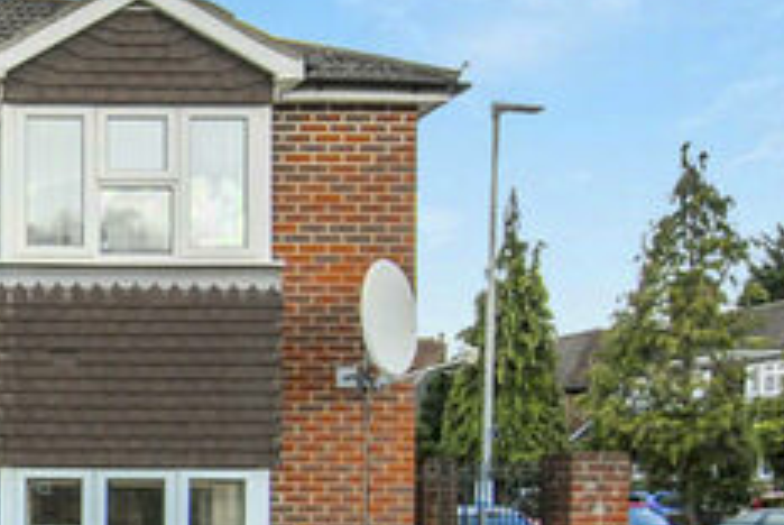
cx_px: -114
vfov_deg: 22.7
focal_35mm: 58
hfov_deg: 30.0
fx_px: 1276
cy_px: 471
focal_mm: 13
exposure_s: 1/500
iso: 400
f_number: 5.6
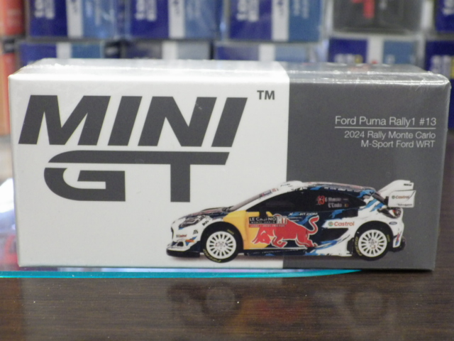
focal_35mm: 59
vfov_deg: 24.8
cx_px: 227
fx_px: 774
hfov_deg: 32.7
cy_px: 170
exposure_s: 1/30
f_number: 4
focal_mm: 10.7
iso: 800
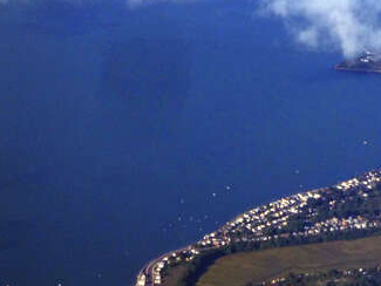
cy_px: 236
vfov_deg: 3.5
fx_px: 4657
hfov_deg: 4.7
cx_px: 430
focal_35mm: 423
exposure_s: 1/320
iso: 80
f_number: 5.6
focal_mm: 30.9
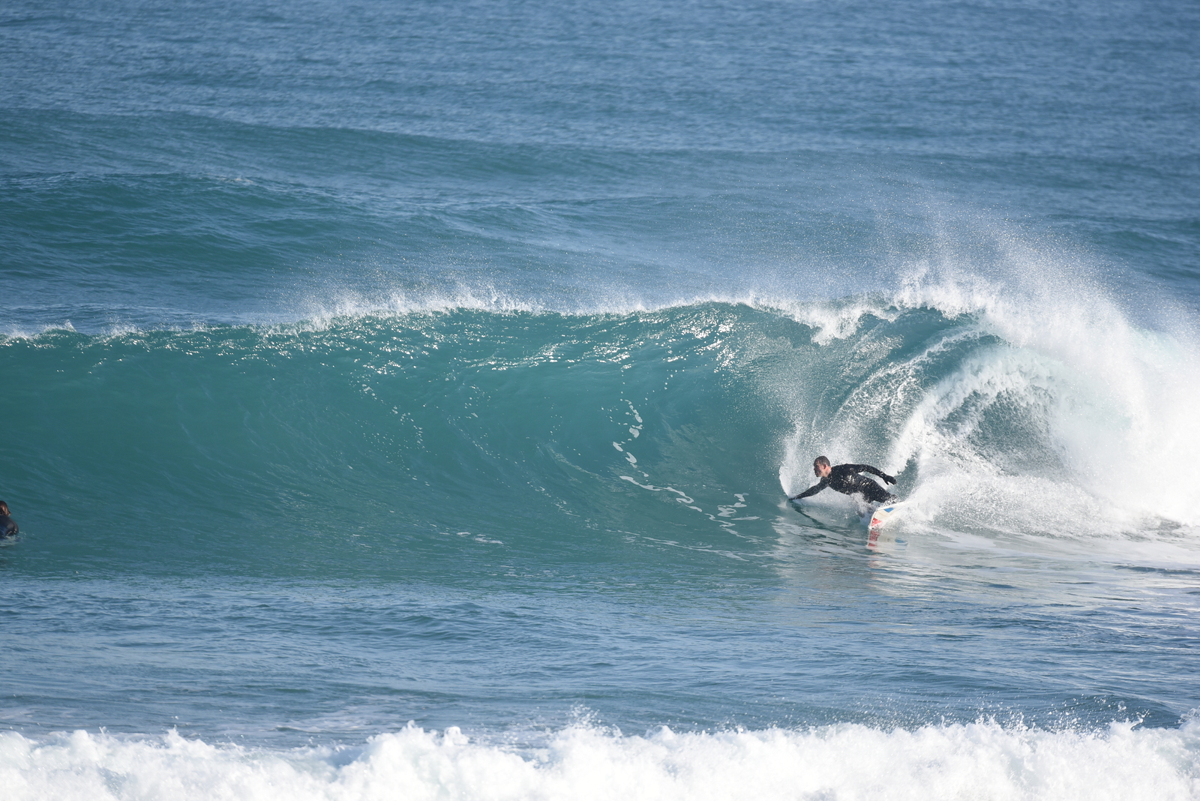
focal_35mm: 600
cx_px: 600
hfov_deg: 3.4
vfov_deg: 2.3
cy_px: 400
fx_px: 20006
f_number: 6.3
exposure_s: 1/1000
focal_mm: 600
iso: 400
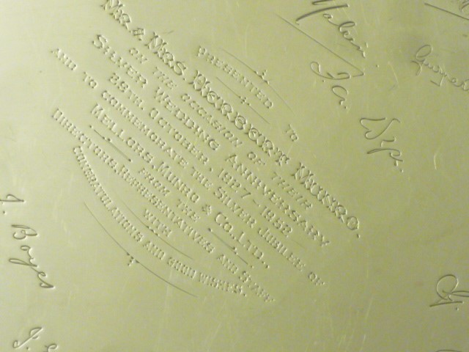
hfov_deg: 9.7
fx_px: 2777
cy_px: 176
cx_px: 234
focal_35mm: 205
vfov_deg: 7.2
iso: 400
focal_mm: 18.6
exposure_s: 1/25
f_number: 5.8
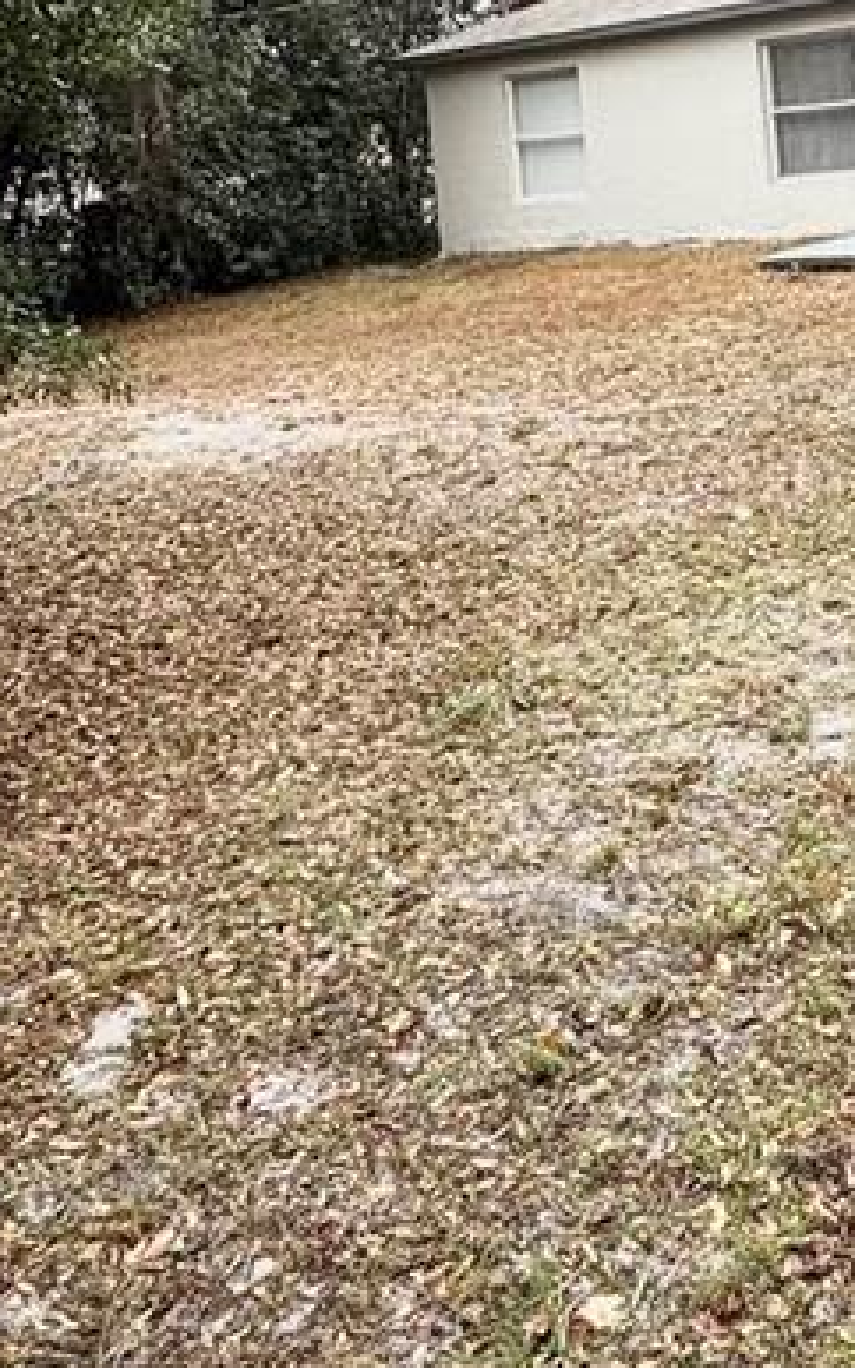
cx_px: 813
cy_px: 251
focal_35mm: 46
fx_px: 1714
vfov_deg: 41.4
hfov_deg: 26.8
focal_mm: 2.22
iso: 40
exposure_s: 1/216
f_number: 2.2
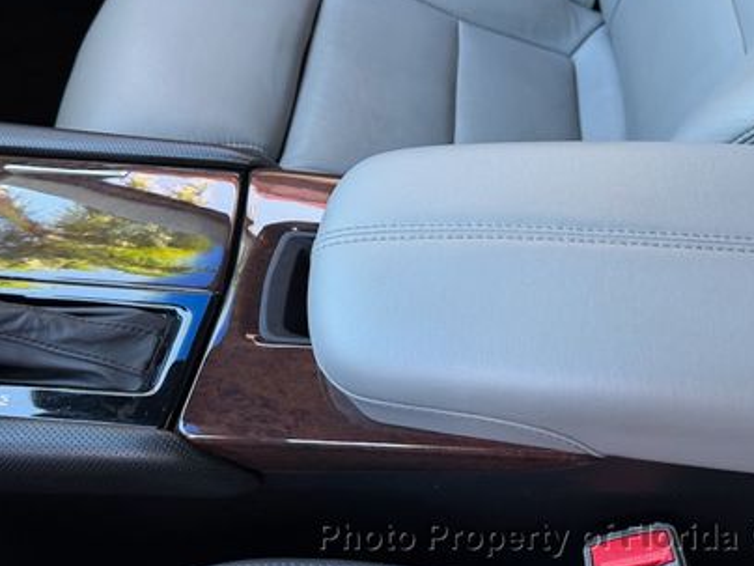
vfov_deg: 36.6
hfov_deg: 48.7
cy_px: 127
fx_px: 828
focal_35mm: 38
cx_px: 446
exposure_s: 1/61
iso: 125
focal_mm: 6.76
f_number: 1.78
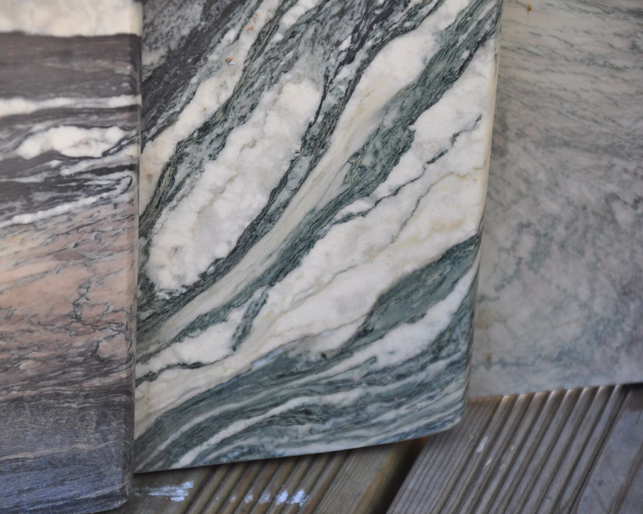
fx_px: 3398
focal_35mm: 179
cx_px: 266
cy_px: 257
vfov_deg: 8.7
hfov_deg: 10.8
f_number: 5.6
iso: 200
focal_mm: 105
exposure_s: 1/80
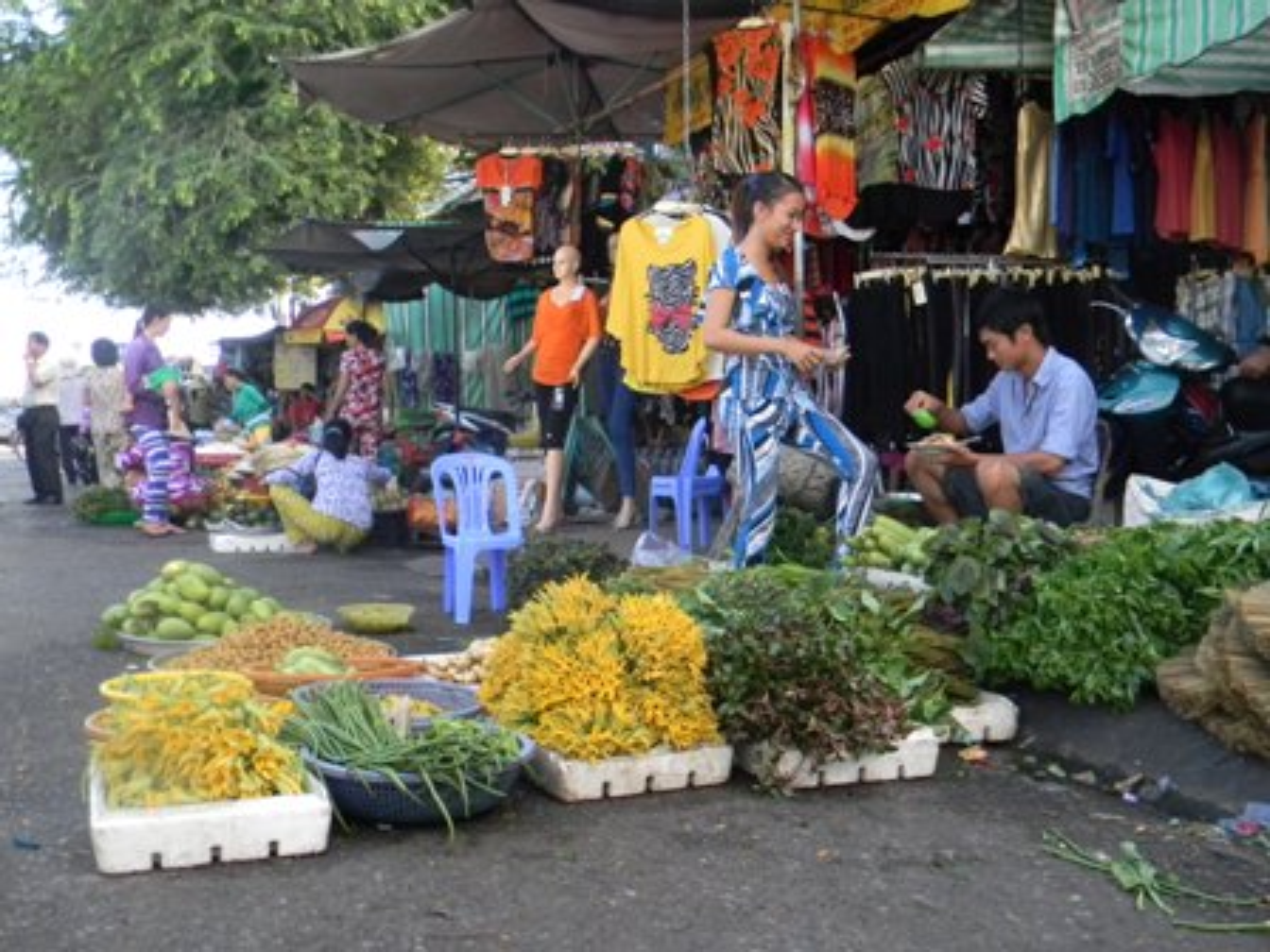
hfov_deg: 51.4
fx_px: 1321
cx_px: 635
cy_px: 476
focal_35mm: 36
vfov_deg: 39.7
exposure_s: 1/411
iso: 400
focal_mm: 6.4
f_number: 3.7
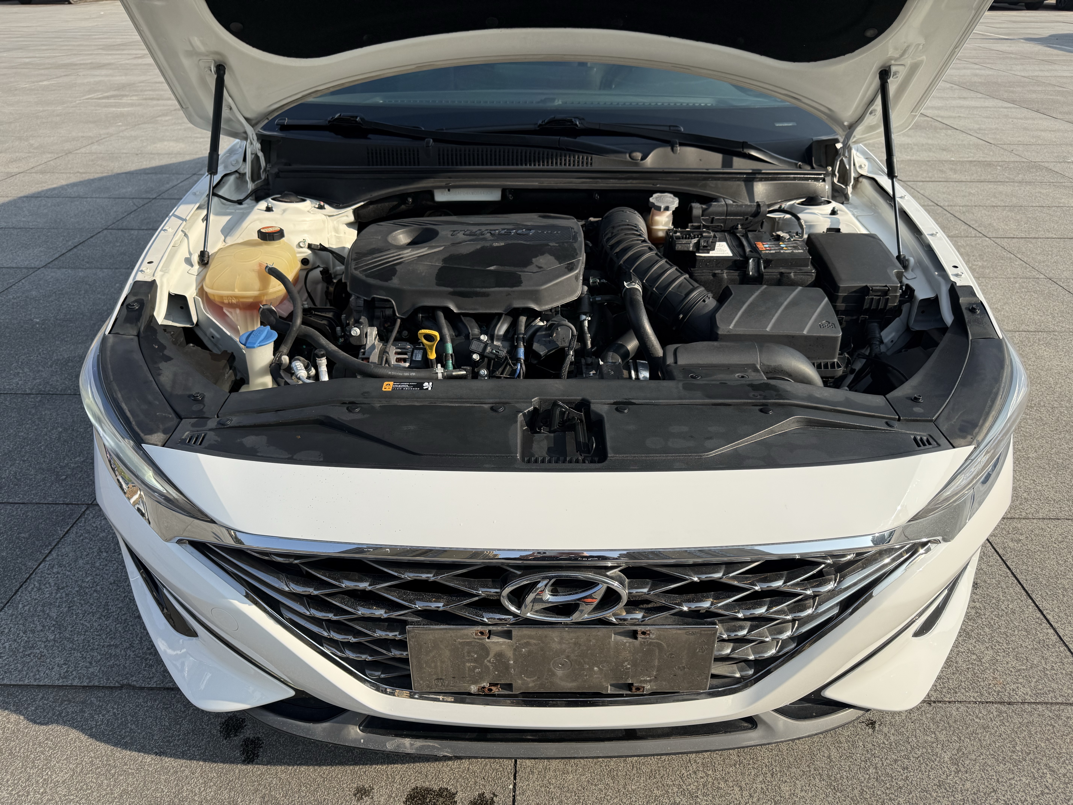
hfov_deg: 71.6
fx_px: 744
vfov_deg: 56.8
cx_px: 536
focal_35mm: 24
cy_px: 402
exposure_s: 1/3425
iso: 80
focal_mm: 6.76
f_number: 1.78
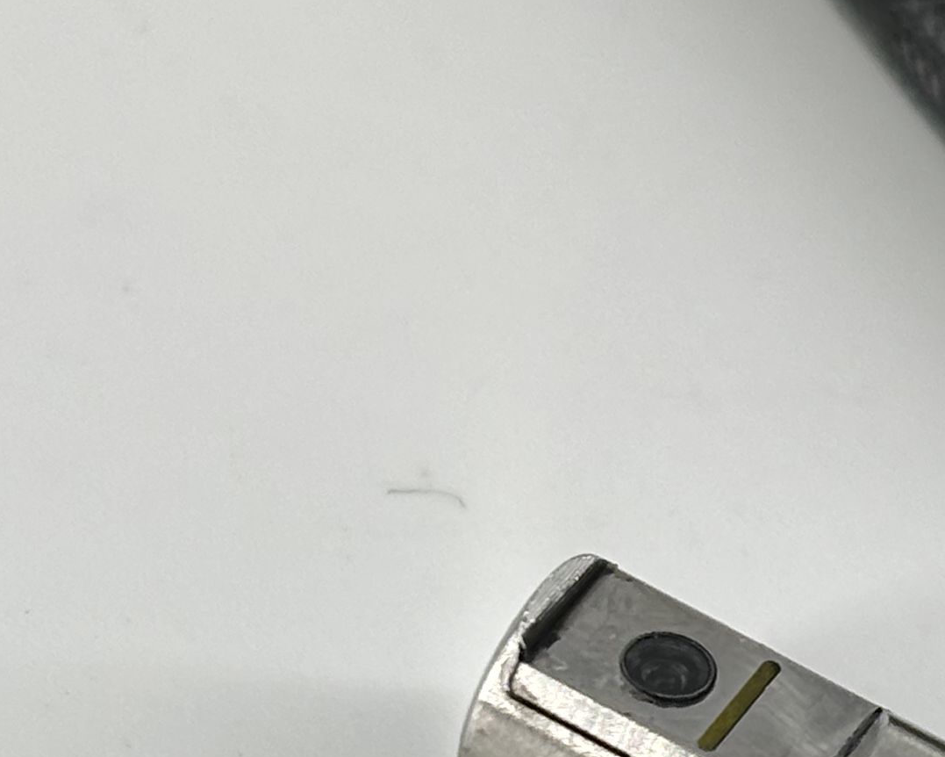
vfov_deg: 8.1
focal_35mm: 190
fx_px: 5315
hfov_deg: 10.1
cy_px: 727
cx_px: 973
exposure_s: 1/332
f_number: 1.6
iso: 32
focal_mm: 5.96
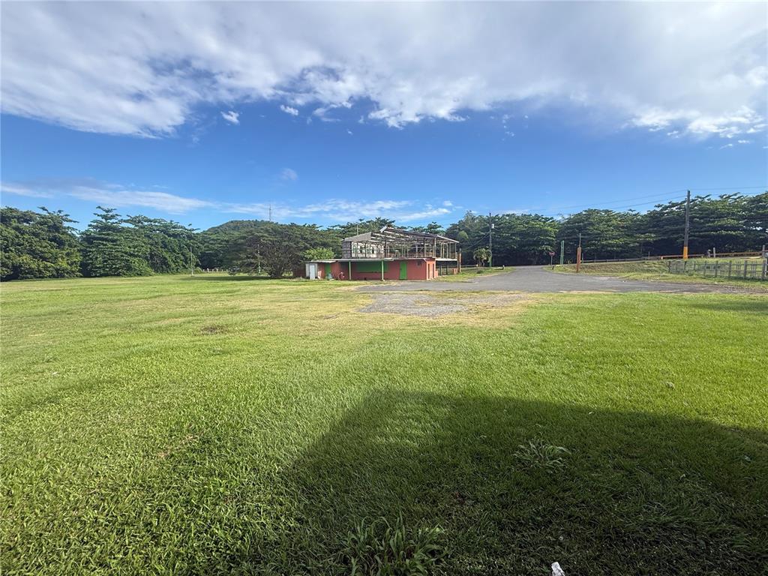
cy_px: 288
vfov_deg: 85.7
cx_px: 384
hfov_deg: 102.1
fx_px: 311
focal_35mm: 14
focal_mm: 2.22
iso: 50
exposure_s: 1/1431
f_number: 2.2
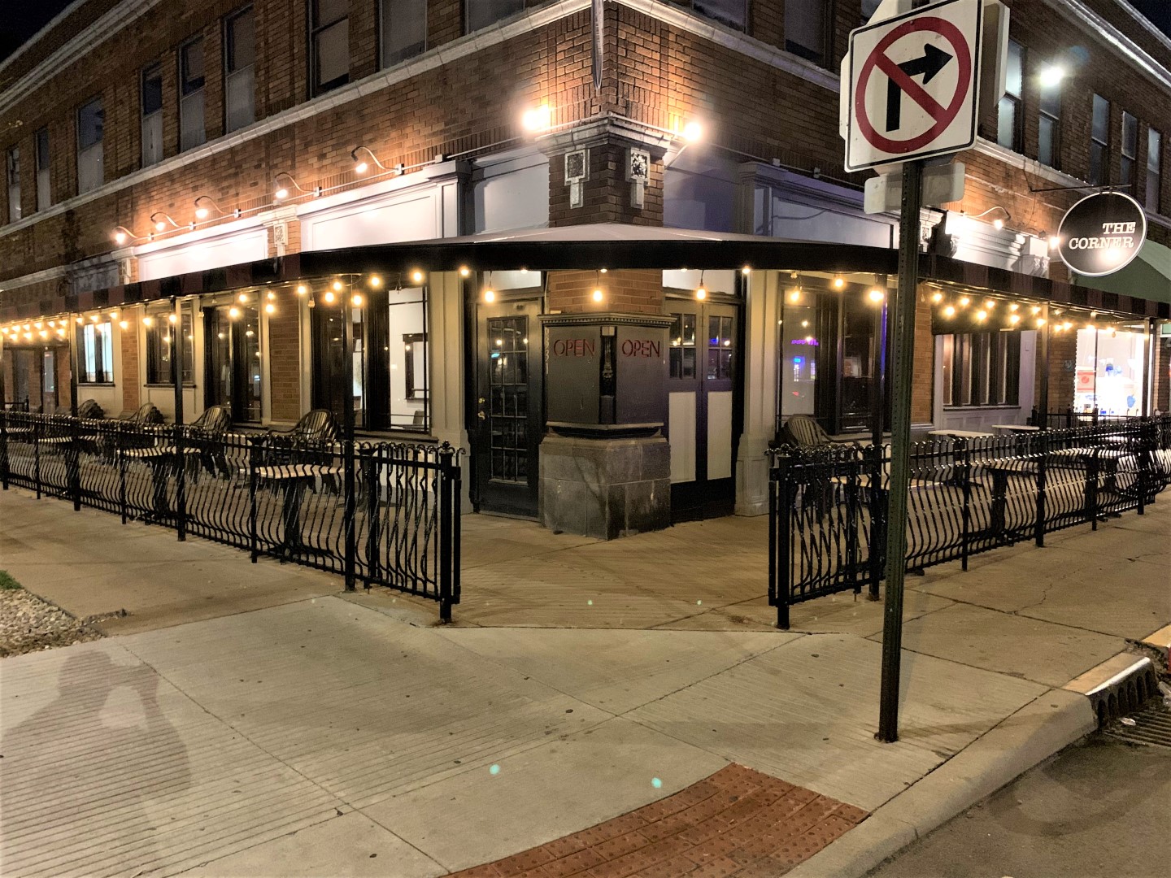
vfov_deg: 53.1
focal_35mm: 26
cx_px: 586
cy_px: 439
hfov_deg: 67.3
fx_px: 880
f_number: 1.8
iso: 640
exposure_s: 1/24
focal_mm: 4.25
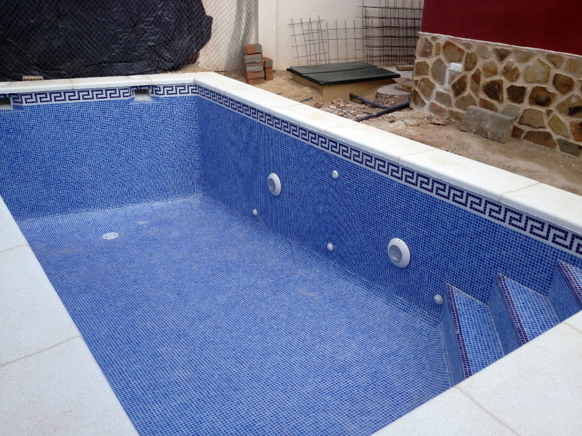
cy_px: 218
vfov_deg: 40.7
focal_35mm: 35
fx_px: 588
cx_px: 291
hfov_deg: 52.6
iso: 50
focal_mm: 4.28
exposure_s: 1/665
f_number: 2.4
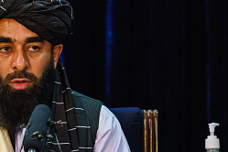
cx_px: 20
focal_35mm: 716
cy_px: 78
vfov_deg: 1.9
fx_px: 4534
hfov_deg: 2.9
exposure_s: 1/160
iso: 6400
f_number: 5.6
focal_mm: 300
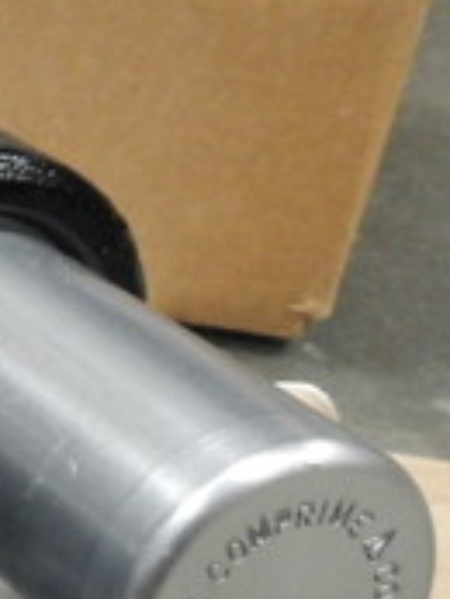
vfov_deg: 15.9
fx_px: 2112
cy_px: 561
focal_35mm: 122
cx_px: -440
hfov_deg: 11.1
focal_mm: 5.9
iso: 400
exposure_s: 1/15
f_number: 3.9
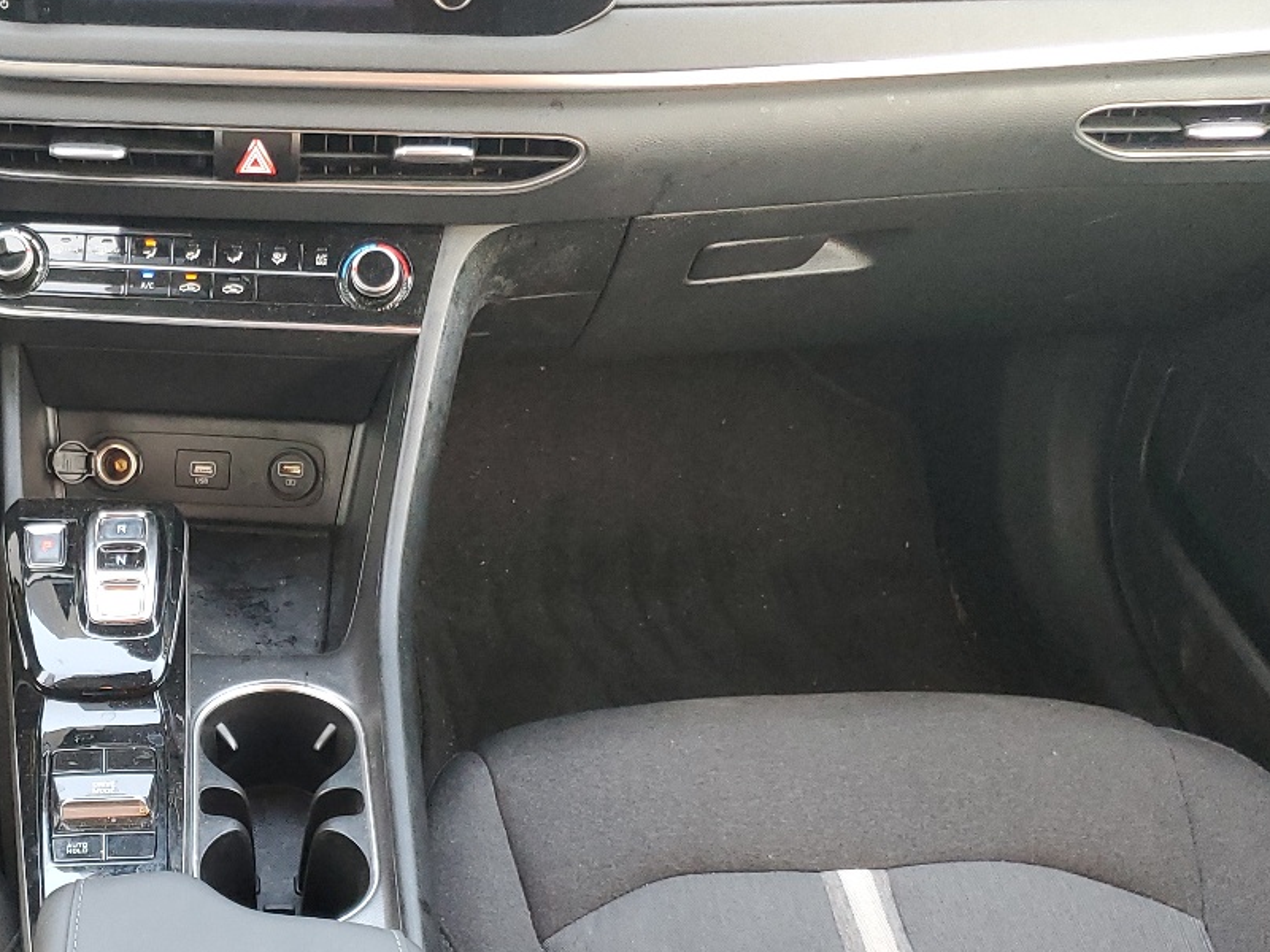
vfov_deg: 27.7
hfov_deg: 34.9
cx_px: 149
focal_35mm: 52
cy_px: 697
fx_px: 1908
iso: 158
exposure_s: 1/60.2
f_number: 1.5
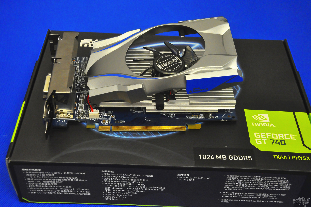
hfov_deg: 37.9
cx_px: 156
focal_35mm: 52
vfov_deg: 25.7
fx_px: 453
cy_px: 104
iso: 3200
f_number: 10
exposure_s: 1/160
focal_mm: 35
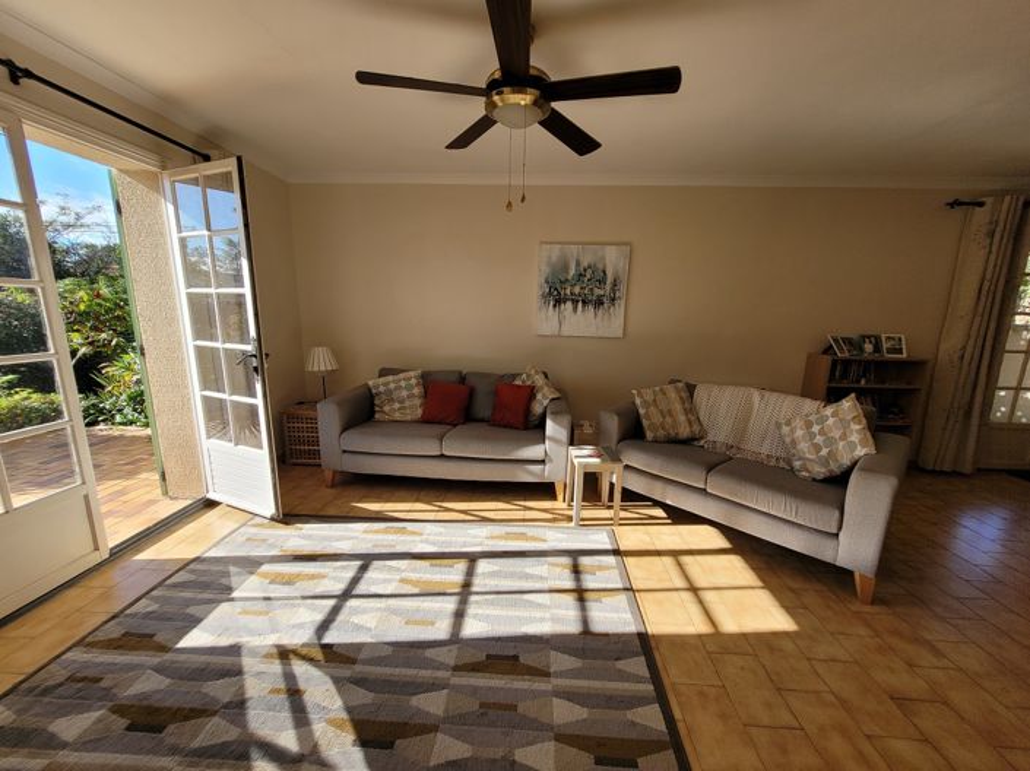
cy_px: 386
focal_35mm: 13
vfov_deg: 89.9
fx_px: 387
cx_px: 515
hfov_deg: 106.2
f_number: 2.2
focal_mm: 1.74
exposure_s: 1/536
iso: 40
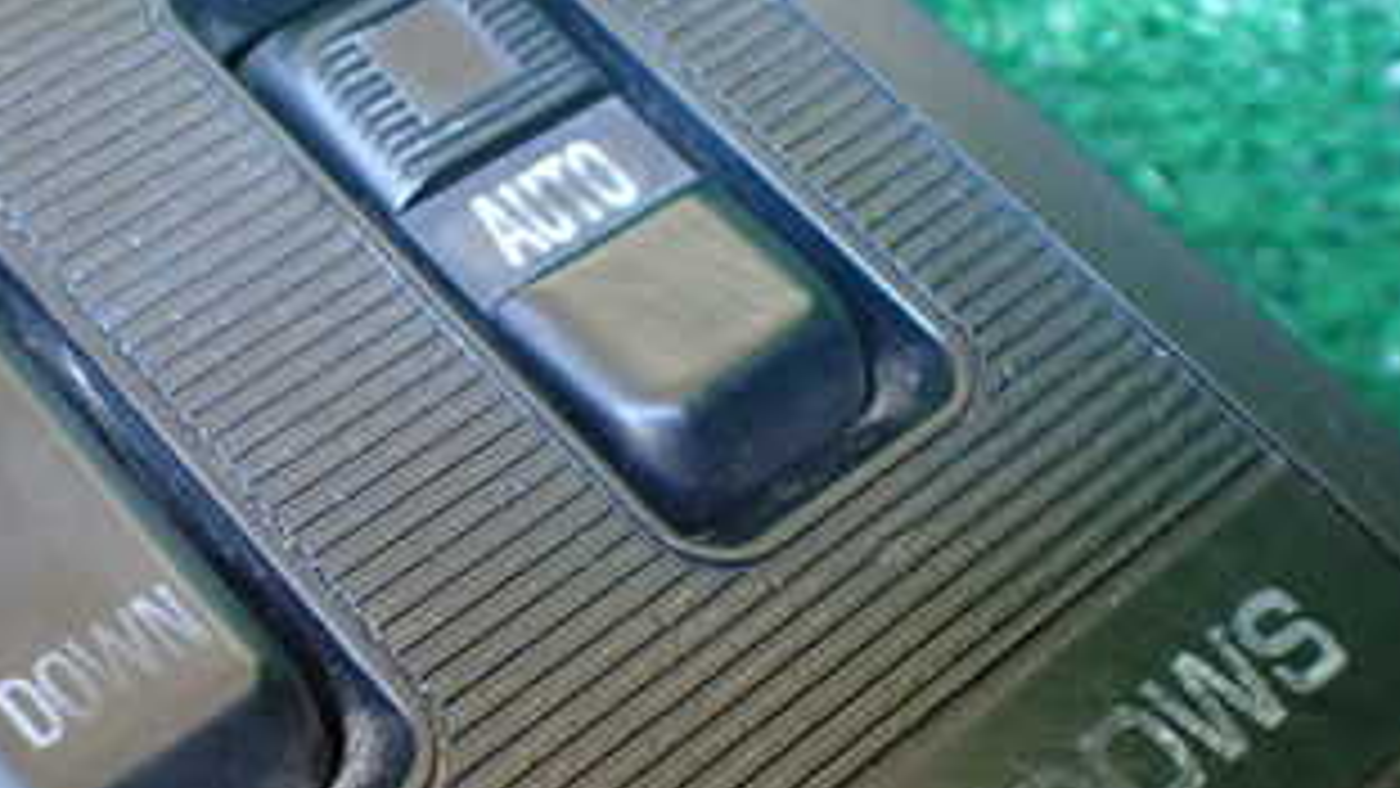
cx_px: 374
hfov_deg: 32.8
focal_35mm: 63
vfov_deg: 19.0
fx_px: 2339
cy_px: 540
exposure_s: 1/30
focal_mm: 5.4
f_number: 2.3
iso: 800
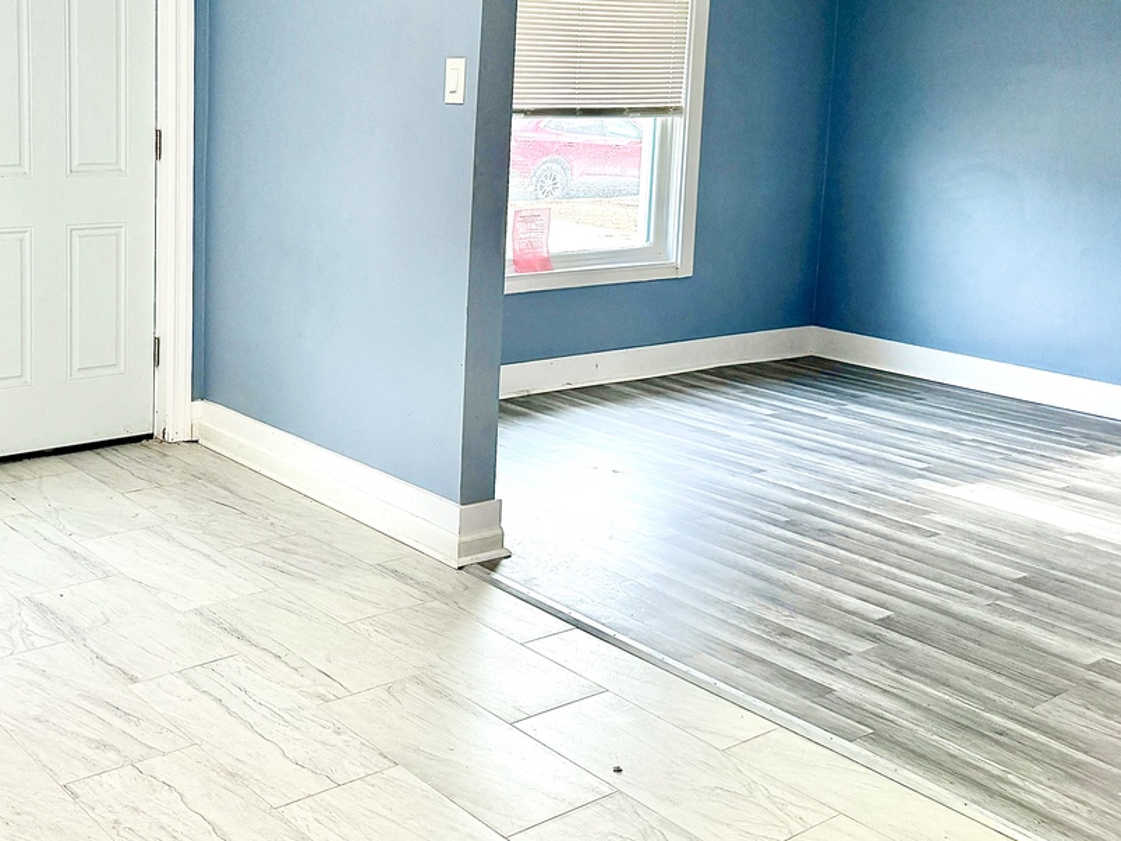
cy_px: 265
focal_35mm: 43
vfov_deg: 33.2
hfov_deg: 42.9
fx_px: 1393
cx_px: 332
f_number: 1.78
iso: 100
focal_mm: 6.76
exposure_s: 1/345
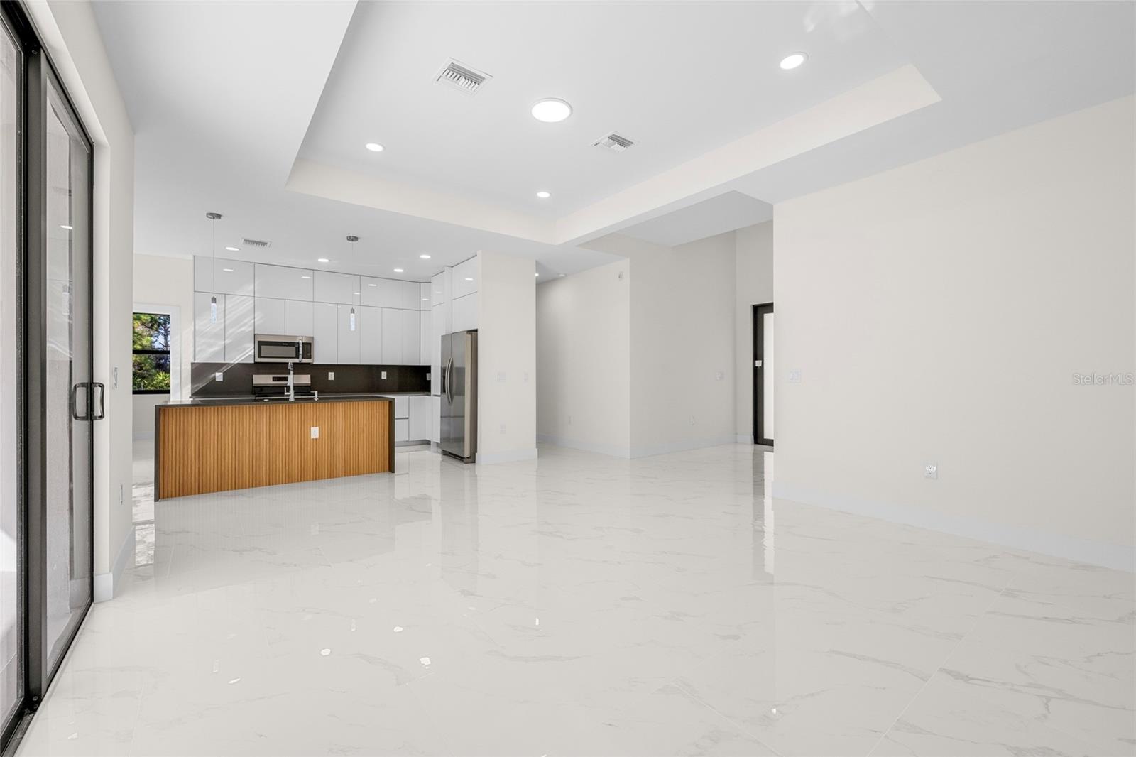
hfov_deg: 104.3
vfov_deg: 81.2
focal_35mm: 14
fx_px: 442
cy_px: 378
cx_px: 568
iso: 500
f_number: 8
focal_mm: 14
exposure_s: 1/60
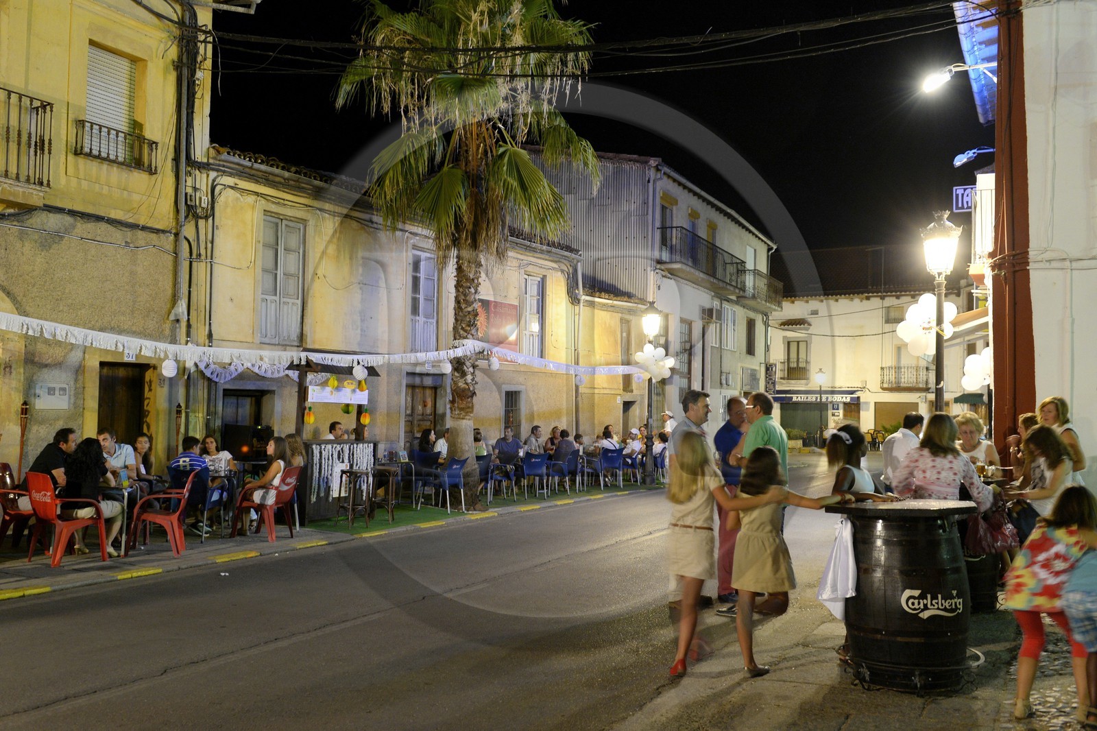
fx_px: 975
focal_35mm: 32
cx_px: 548
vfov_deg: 41.1
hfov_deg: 58.7
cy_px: 366
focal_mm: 32
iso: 1600
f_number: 5
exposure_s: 1/4
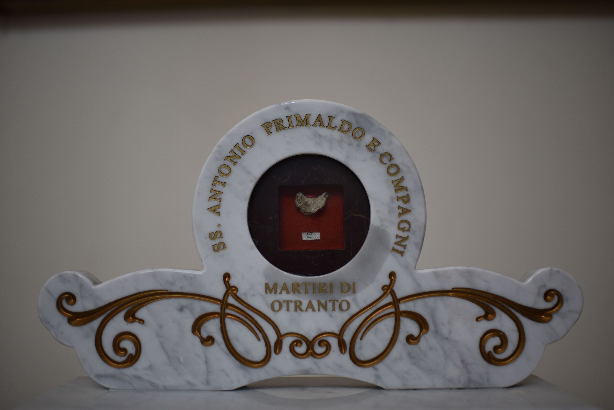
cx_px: 307
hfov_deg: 54.4
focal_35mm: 35
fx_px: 597
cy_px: 205
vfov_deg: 37.9
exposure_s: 1/180
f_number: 1.4
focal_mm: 35
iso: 500
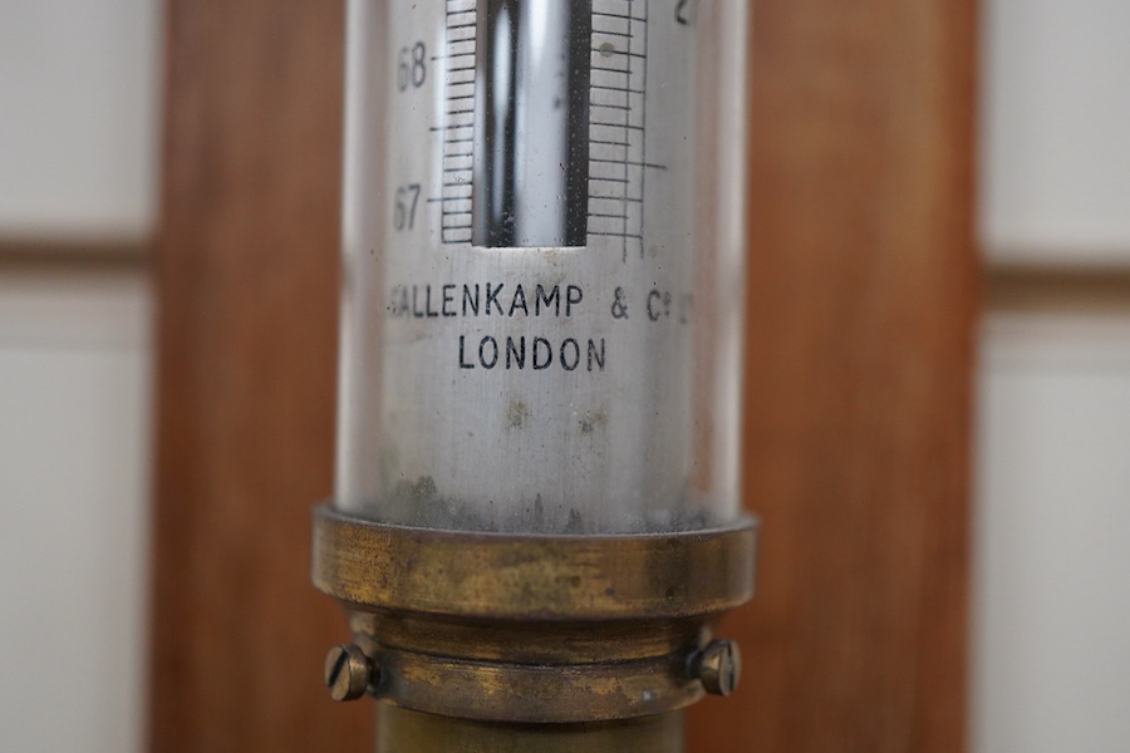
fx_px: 1412
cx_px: 565
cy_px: 376
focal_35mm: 45
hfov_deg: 43.6
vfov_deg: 29.9
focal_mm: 30
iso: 1250
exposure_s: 1/125
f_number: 3.5
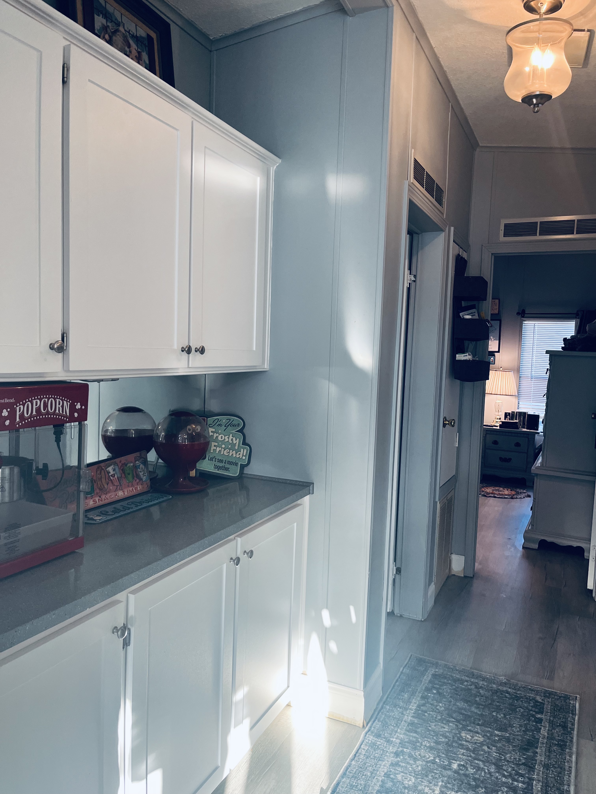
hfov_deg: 53.1
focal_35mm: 26
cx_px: 298
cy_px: 397
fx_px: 597
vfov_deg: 67.3
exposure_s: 1/120
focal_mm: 5.1
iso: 125
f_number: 1.6
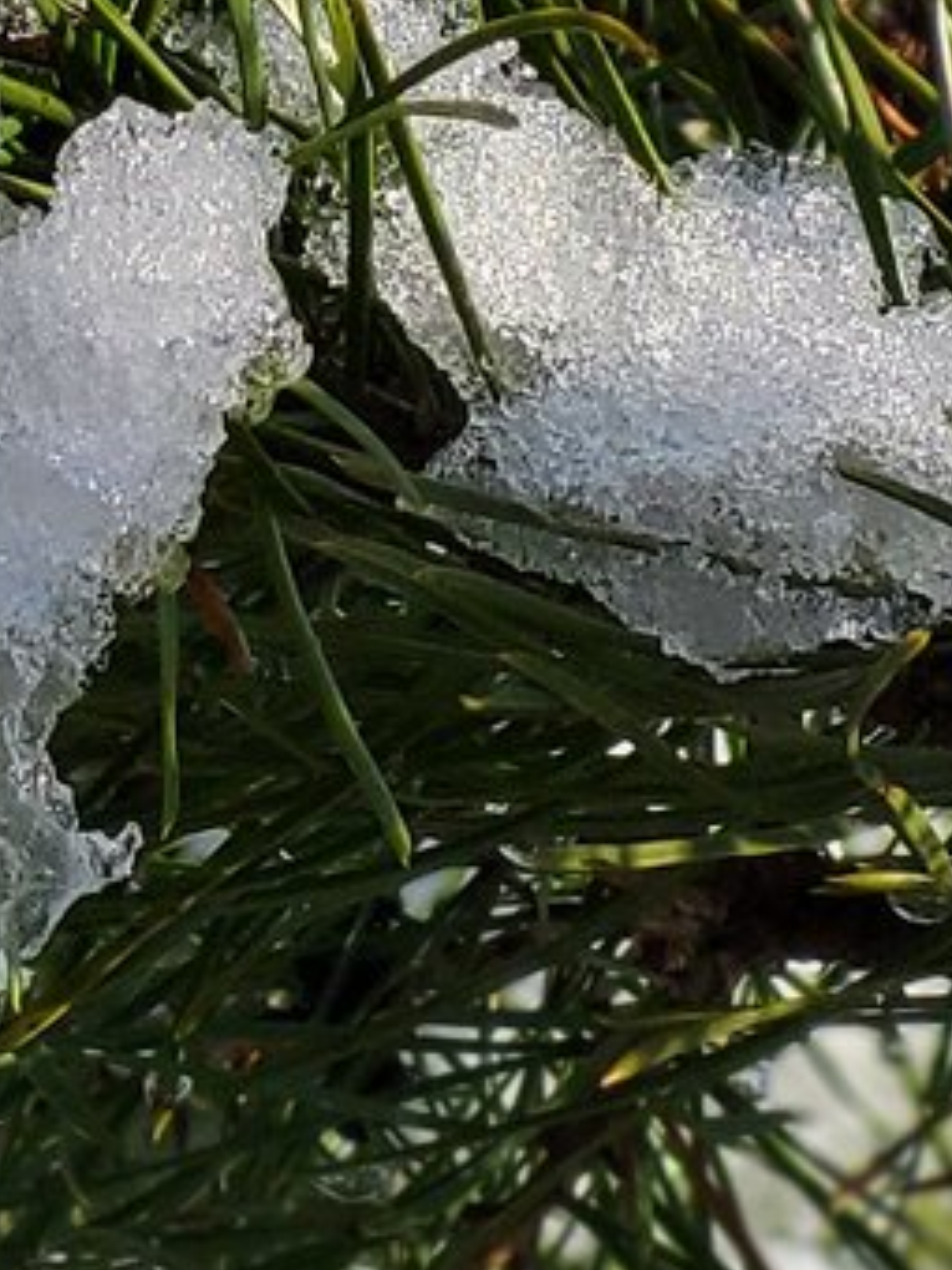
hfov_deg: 4.1
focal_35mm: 358
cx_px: -974
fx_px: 13127
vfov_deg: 5.5
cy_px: -504
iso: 25
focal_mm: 7.12
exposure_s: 1/944
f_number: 2.4
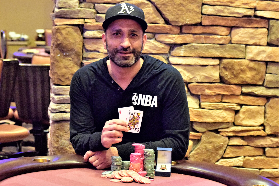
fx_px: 639
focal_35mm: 82
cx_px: 140
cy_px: 93
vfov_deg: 16.6
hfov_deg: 24.6
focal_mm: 55
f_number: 4
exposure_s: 1/50
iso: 6400
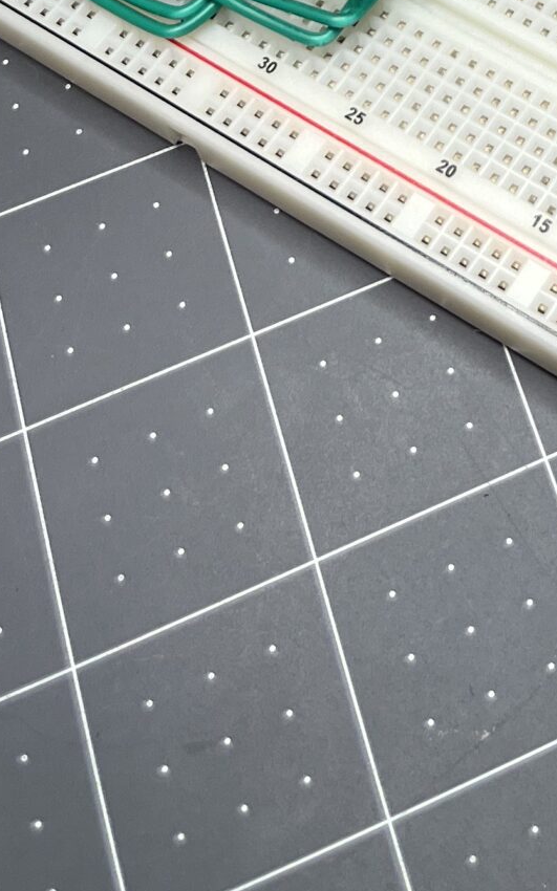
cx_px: 707
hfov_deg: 15.1
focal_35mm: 83
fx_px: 2017
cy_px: -435
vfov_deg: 21.2
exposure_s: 1/120
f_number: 1.6
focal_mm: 5.1
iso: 64
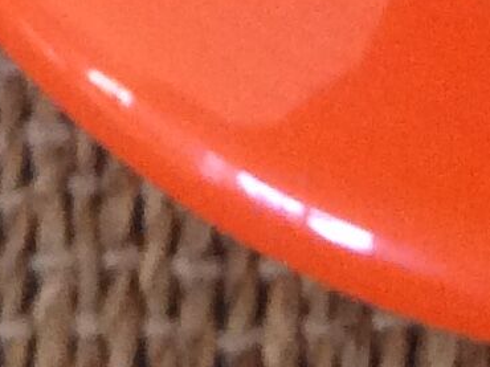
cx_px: 436
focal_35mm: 224
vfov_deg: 6.1
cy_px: -746
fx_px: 3169
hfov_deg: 8.8
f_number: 2.4
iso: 160
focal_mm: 3.3
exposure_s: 1/25
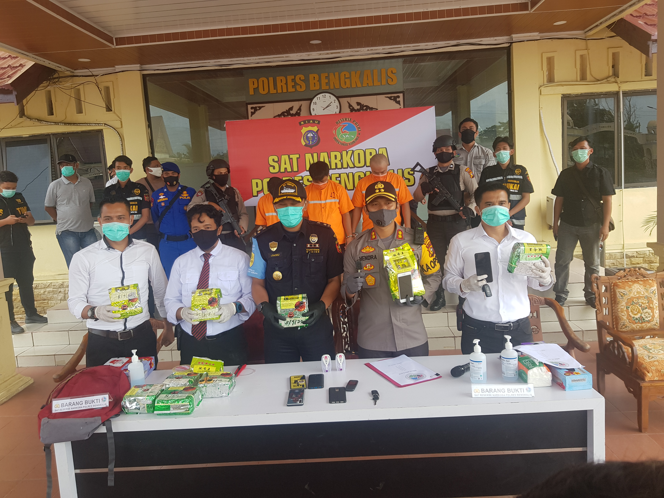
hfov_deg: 67.3
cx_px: 332
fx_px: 499
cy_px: 249
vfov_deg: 53.1
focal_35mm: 26
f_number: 1.7
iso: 40
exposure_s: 1/100
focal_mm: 4.2
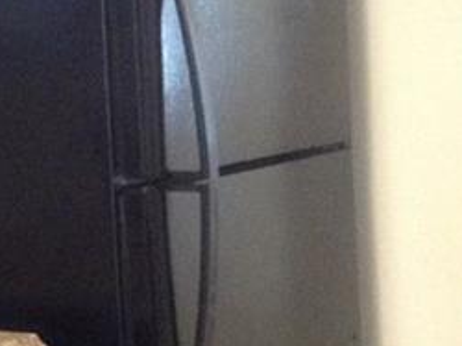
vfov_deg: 11.0
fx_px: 1800
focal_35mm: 135
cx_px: -460
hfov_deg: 12.8
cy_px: 185
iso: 250
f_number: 2.4
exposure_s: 1/17
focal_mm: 3.3
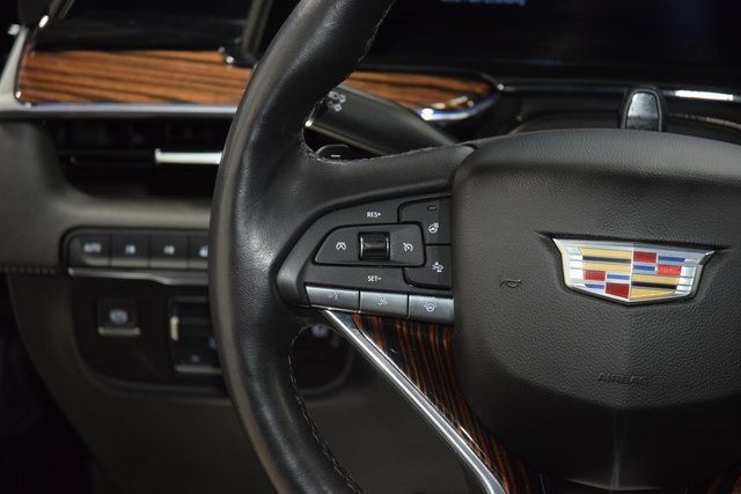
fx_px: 2162
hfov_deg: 19.5
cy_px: 247
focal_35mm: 105
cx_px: 370
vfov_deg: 13.0
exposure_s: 1/40
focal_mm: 70
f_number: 4.5
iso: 2200
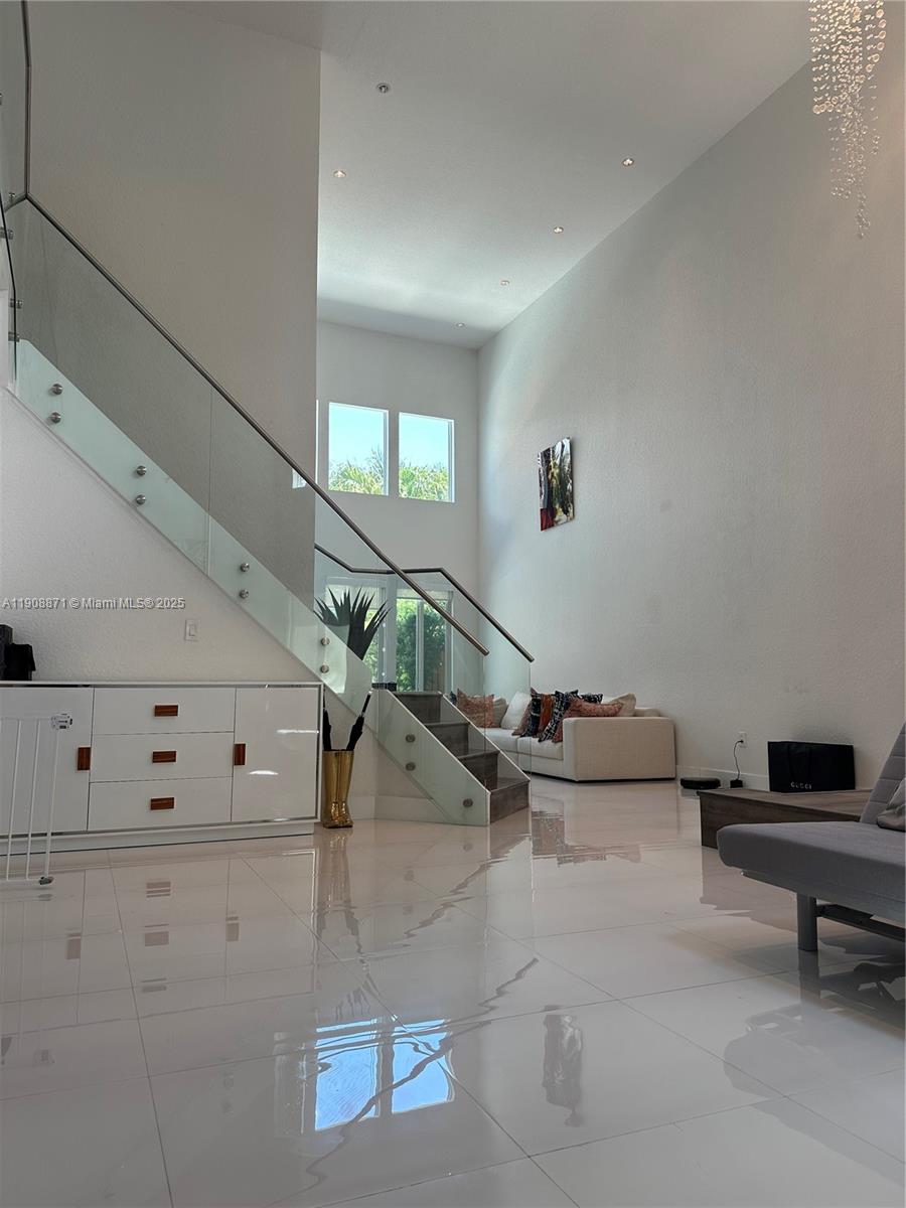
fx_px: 838
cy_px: 604
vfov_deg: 71.6
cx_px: 453
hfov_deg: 56.8
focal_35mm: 24
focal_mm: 6.86
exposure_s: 1/199
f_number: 1.78
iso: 80
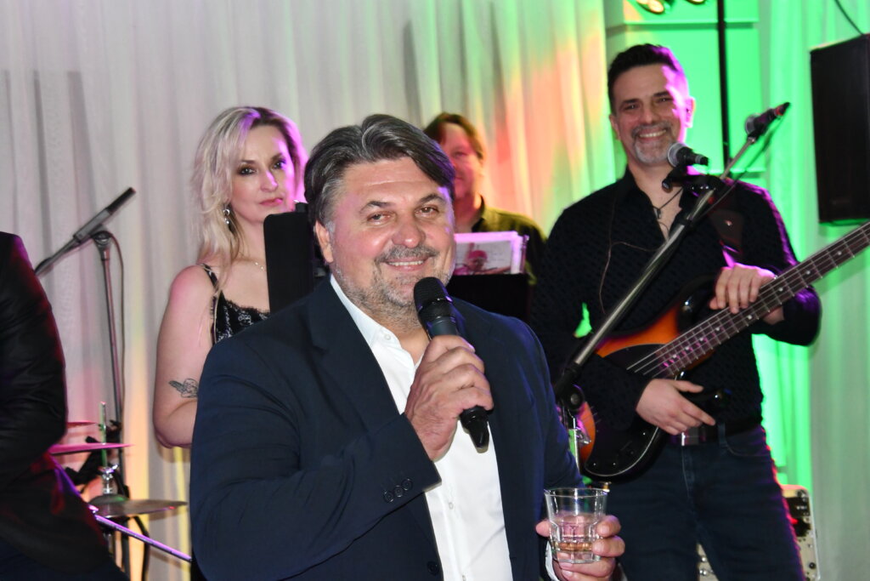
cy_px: 290
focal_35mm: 93
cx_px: 435
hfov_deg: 21.9
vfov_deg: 14.7
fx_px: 2248
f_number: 7.1
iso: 3200
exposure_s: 1/60
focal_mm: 62
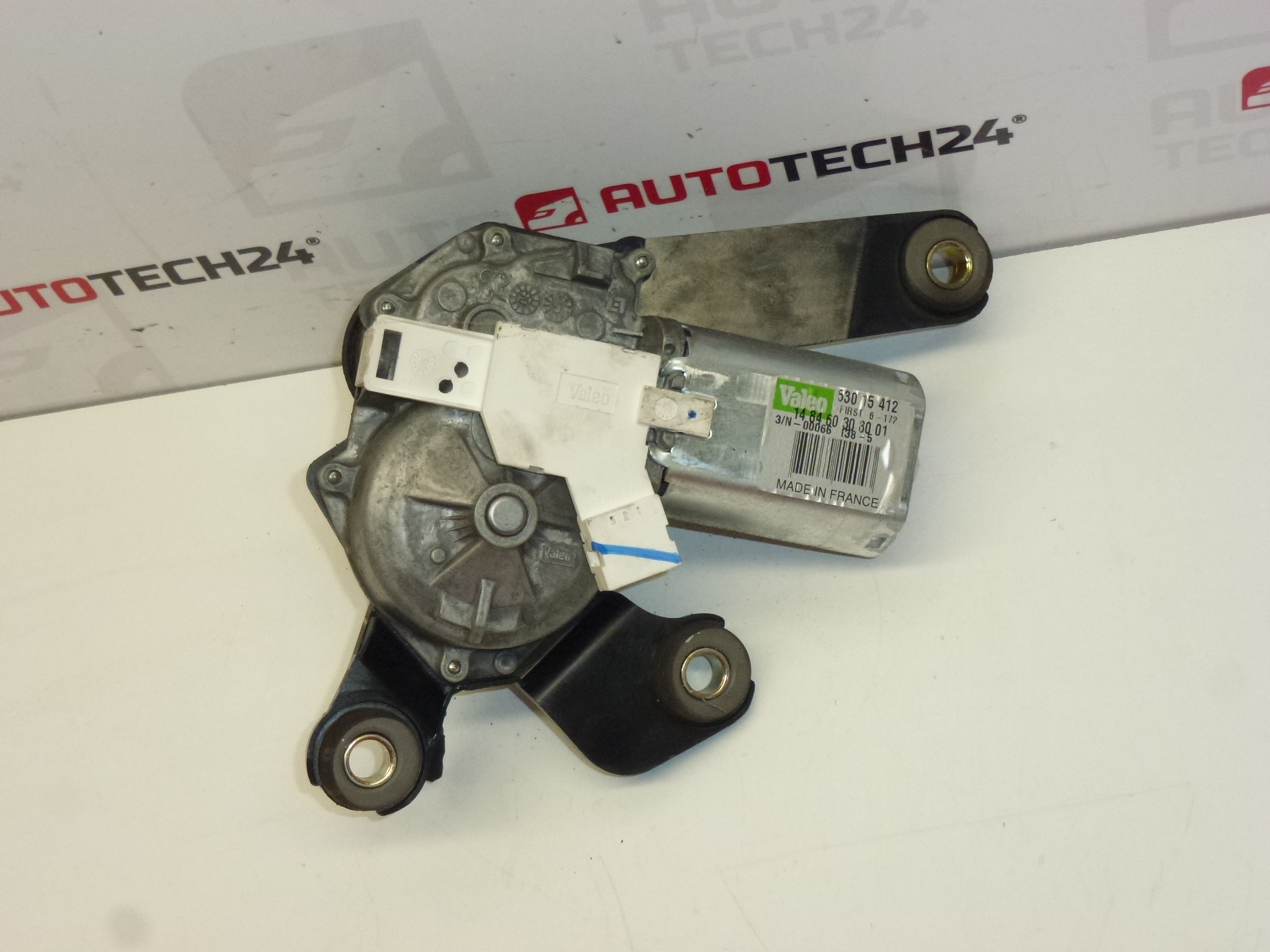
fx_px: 2238
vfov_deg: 24.0
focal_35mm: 61
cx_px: 635
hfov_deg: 31.7
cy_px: 476
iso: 400
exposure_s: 1/200
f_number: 4.5
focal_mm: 10.9
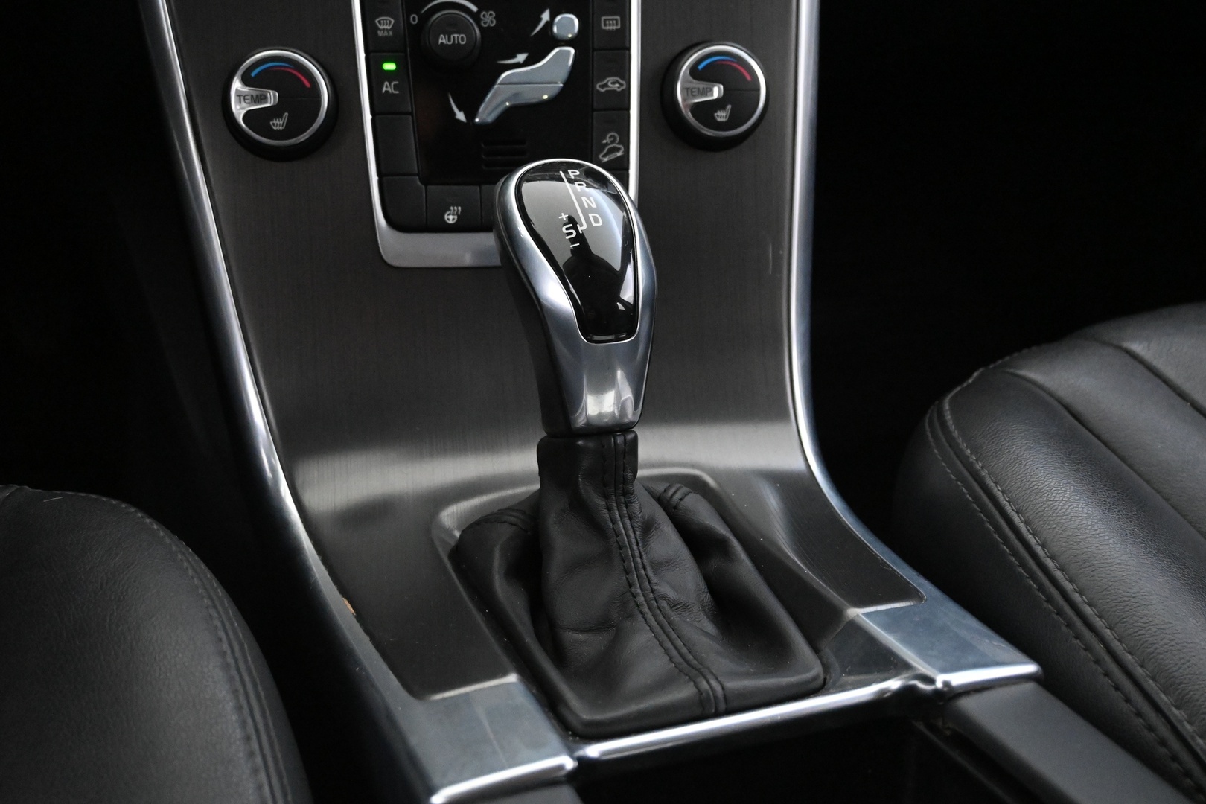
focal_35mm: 41
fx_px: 1382
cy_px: 402
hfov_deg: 47.2
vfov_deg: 32.4
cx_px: 603
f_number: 4.5
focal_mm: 27.5
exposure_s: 1/40
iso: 8000
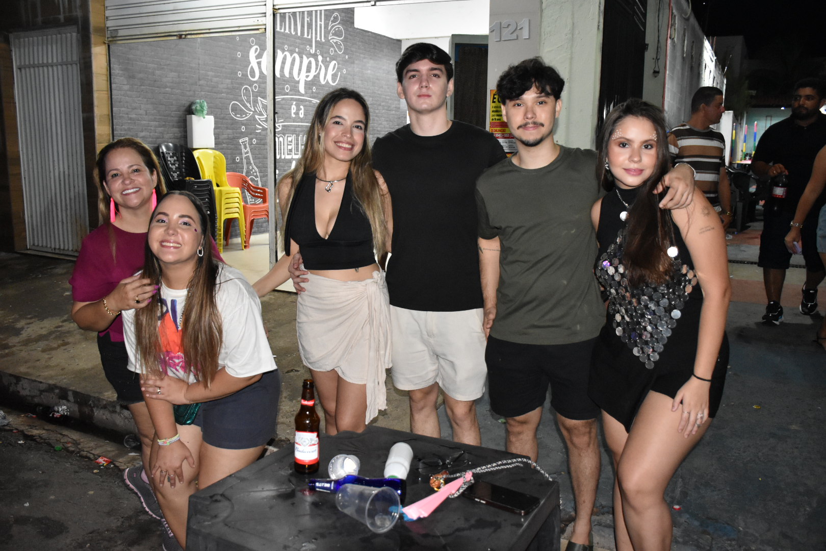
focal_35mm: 27
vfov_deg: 47.9
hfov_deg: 67.4
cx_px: 413
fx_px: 619
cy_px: 276
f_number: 3.5
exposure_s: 1/100
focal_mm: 18
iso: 3200
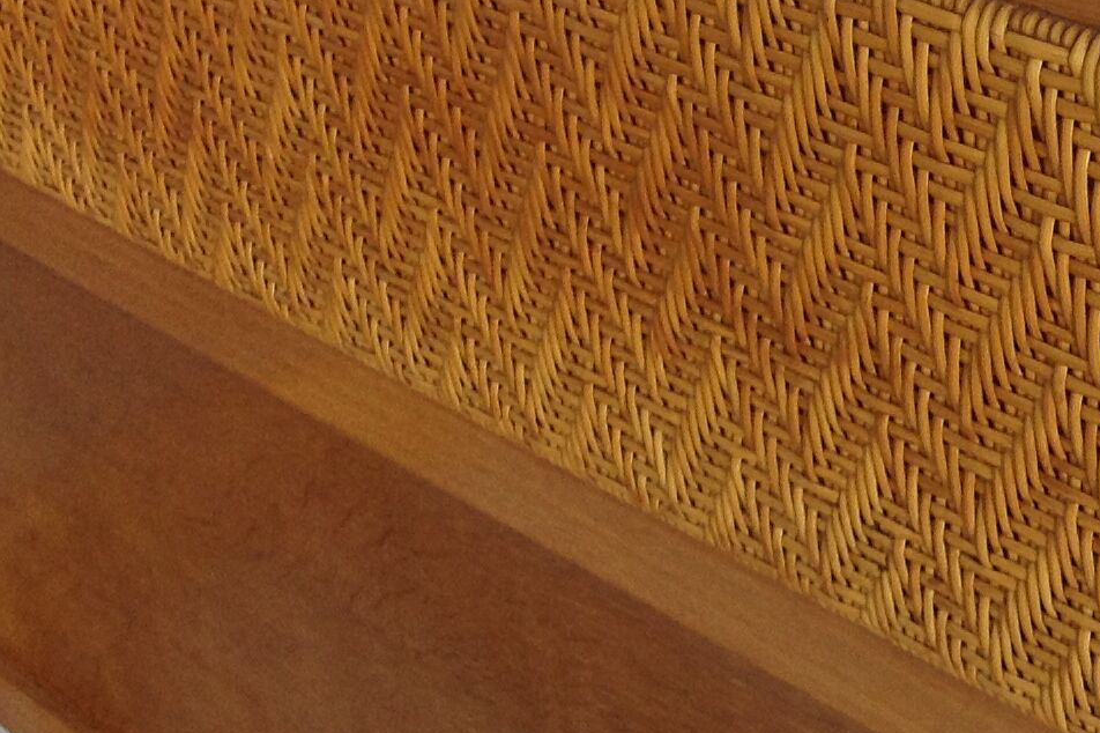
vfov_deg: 13.8
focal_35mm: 99
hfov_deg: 20.0
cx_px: 1108
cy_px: 340
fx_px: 3024
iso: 64
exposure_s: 1/40
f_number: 2.4
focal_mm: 4.28
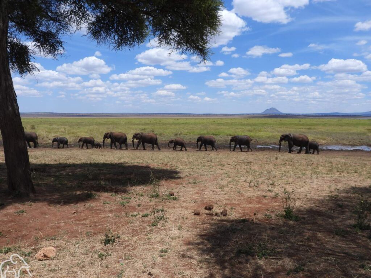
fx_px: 300
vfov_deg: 49.7
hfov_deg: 63.4
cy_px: 139
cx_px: 186
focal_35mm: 28
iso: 100
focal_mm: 5
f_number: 3.5
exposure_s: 1/1600
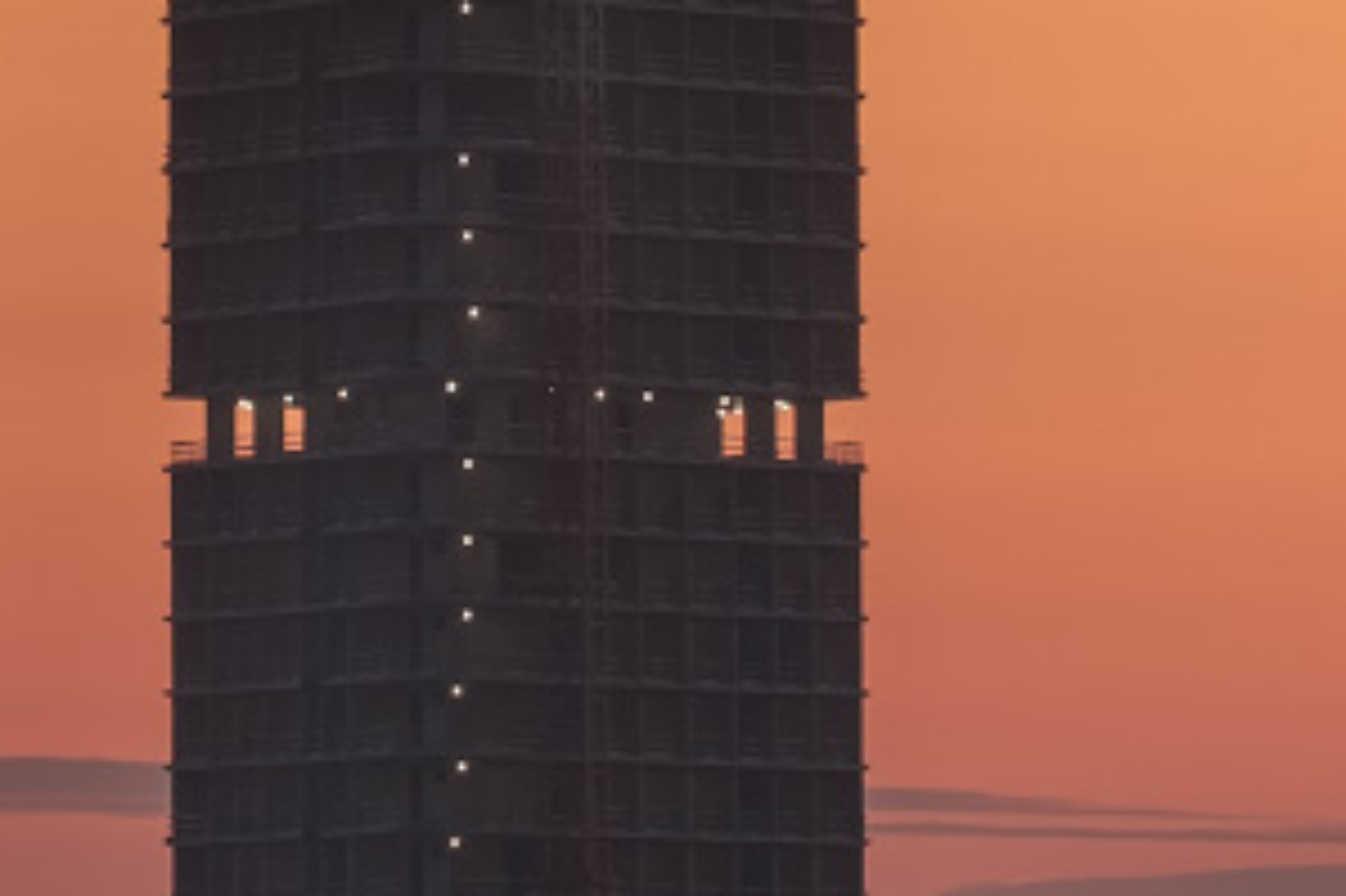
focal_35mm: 983
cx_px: 2255
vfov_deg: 1.4
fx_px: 36732
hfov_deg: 2.1
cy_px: 1695
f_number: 11
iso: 500
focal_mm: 140
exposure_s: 1/6
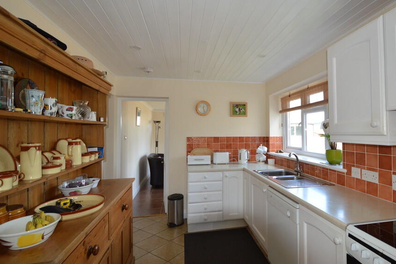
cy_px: 132
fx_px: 198
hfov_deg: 89.5
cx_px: 225
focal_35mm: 18
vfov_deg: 67.3
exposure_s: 1/125
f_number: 4
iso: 400
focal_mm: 10
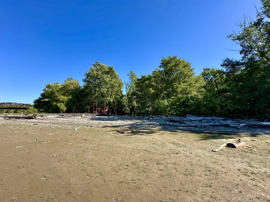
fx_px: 109
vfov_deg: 85.7
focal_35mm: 14
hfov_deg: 102.1
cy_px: 101
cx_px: 135
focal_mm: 2.22
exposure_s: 1/749
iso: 40
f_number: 2.2
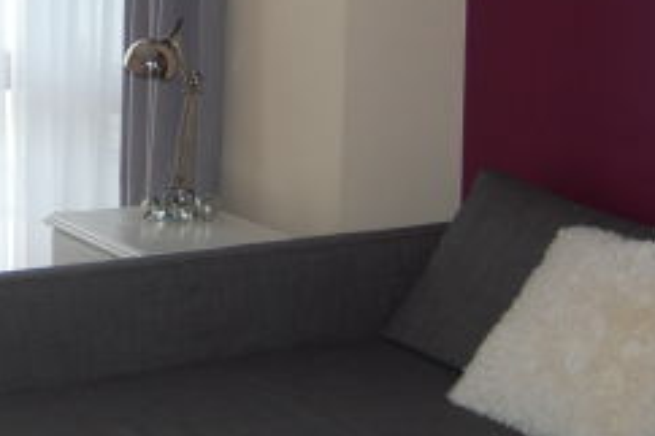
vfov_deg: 16.0
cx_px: 11
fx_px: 1527
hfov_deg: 23.3
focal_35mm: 84
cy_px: 32
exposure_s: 1/200
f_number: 3.5
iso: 400
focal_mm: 18
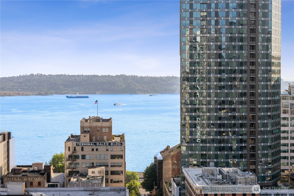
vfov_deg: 19.5
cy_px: 98
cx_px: 147
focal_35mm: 70
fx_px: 572
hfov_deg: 28.8
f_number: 8
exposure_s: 1/400
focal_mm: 70
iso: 200
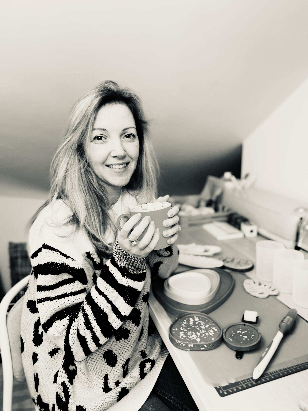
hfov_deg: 53.1
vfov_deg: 67.3
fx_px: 308
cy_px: 206
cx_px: 154
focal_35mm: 26
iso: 200
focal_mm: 4.25
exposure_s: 1/50
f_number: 1.8
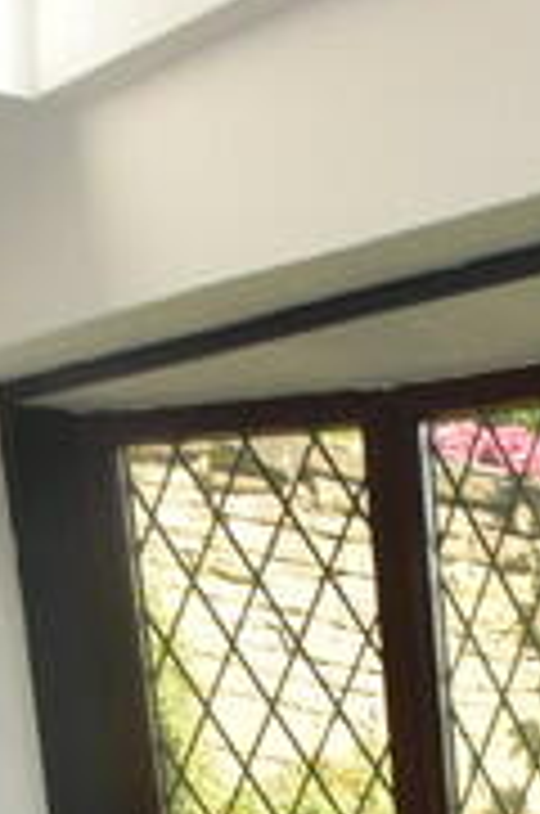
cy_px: 1261
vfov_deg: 20.2
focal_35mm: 85
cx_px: 814
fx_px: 1920
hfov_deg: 14.9
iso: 400
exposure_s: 1/200
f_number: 10
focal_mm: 10
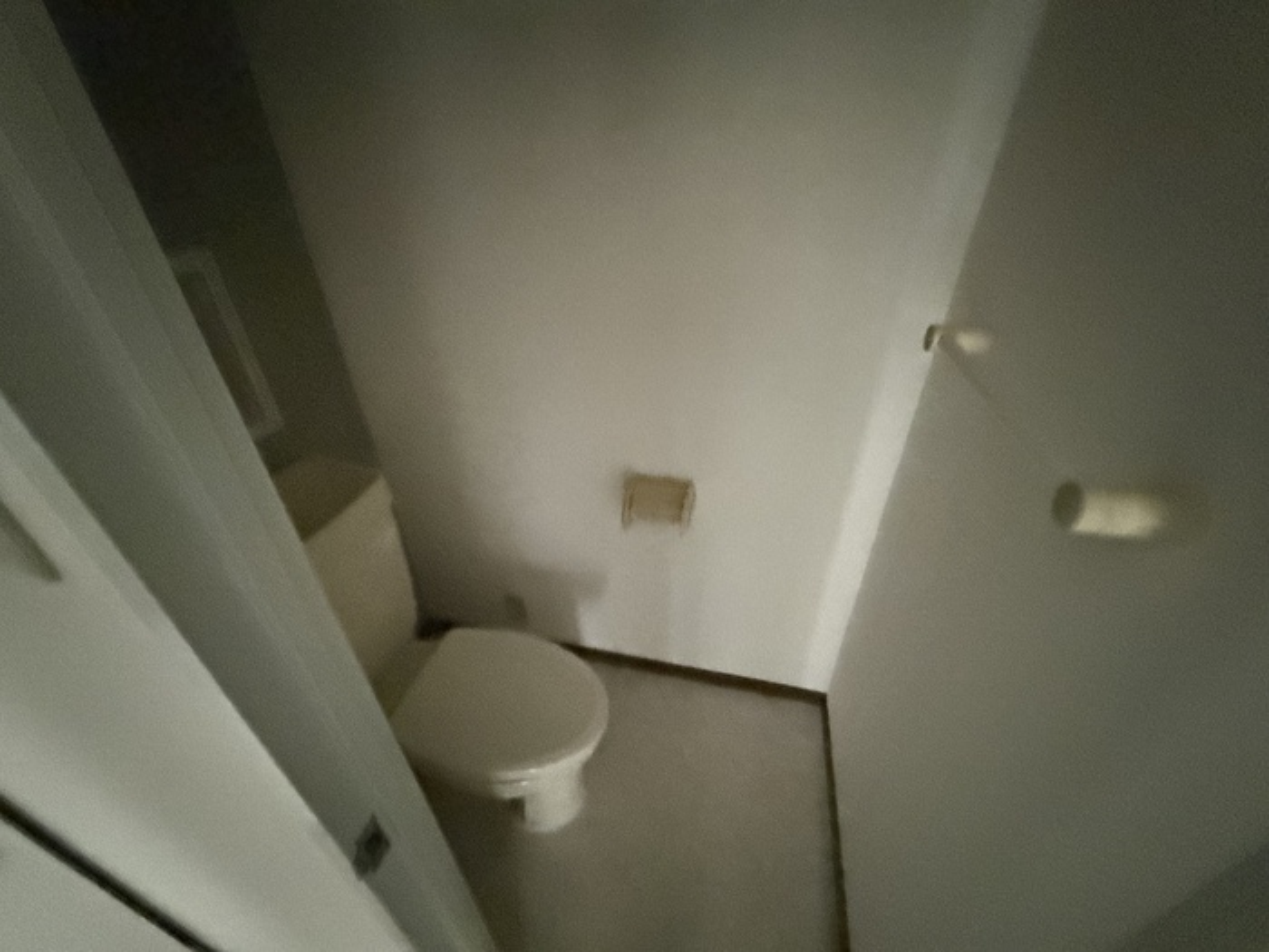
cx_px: 634
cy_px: 476
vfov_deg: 85.7
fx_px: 513
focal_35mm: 14
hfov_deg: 102.1
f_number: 2.2
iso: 3200
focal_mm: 2.22
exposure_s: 1/15
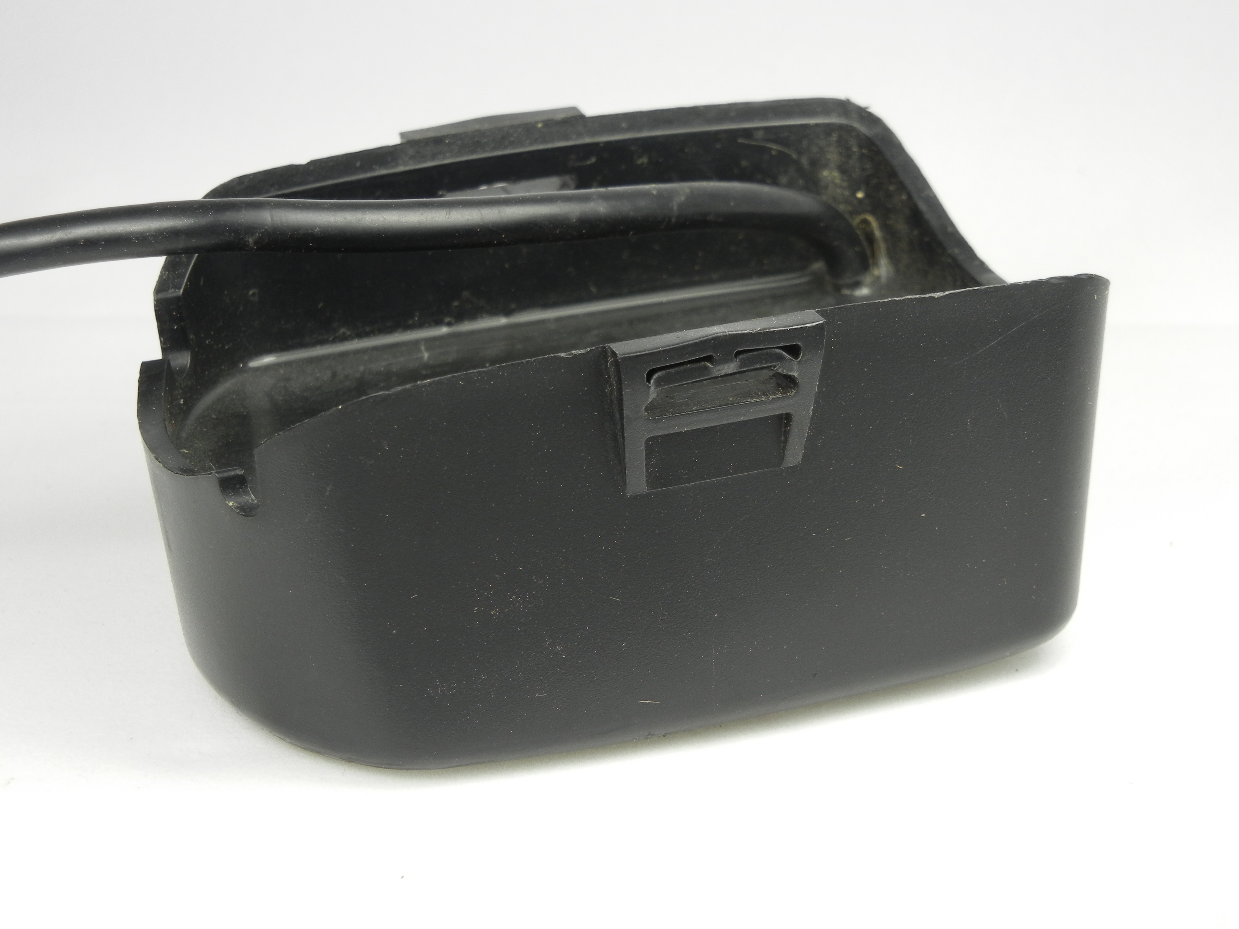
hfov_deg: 19.3
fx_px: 3651
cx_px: 620
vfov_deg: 14.5
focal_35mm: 102
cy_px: 464
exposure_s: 1/104
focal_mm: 18.3
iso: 160
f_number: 4.5
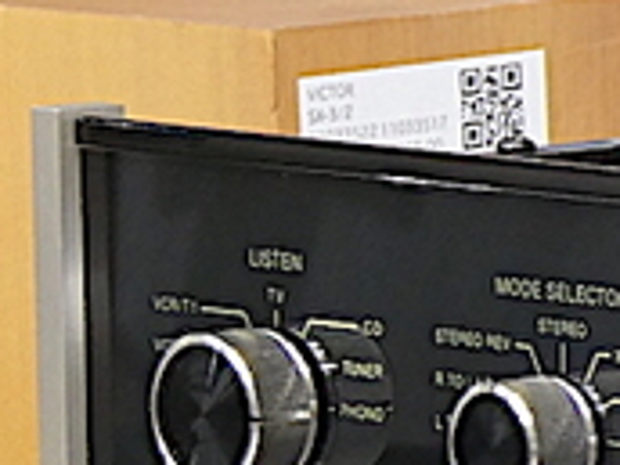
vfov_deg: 2.3
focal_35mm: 641
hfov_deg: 3.1
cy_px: 707
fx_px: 11481
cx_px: 1633
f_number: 5.1
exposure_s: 1/5
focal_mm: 20.6
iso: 200
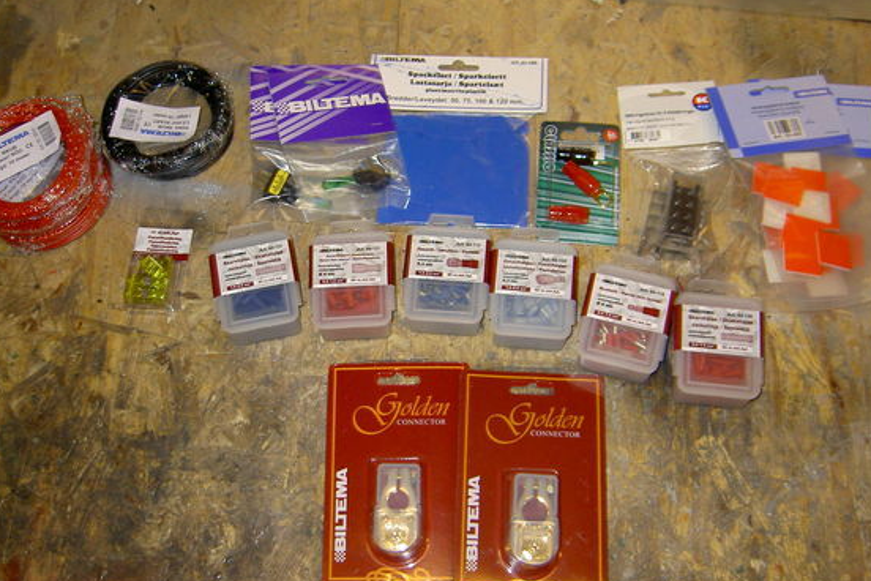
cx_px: 410
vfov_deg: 32.6
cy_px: 286
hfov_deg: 47.4
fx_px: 992
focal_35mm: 41
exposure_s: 1/60
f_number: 2.8
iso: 100
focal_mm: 5.6
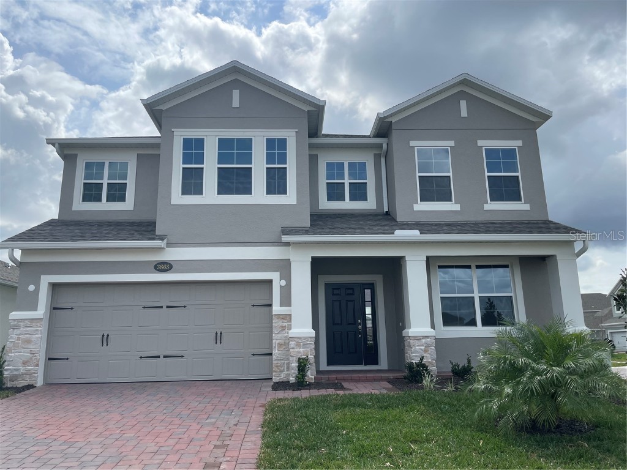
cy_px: 235
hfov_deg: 67.3
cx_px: 314
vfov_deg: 53.1
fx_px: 471
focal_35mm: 26
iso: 32
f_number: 1.6
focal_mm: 4.2
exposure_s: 1/4464
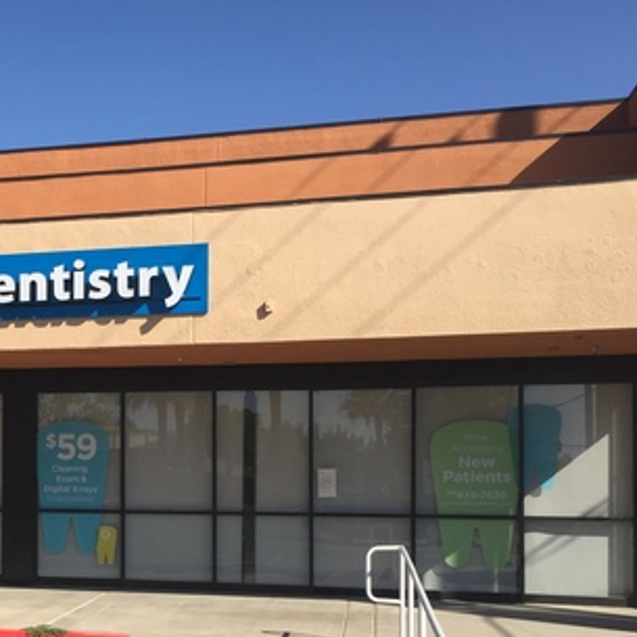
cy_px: 464
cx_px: 47
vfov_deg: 32.3
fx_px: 1083
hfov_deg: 31.1
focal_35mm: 52
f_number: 2.2
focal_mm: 4.15
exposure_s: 1/1883
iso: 32
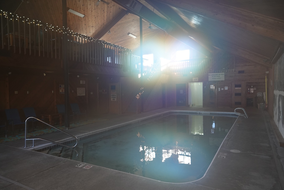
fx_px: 189
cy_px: 95
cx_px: 142
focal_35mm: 24
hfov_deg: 73.7
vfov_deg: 53.1
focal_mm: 8.8
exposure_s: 1/30
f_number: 2.4
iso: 250
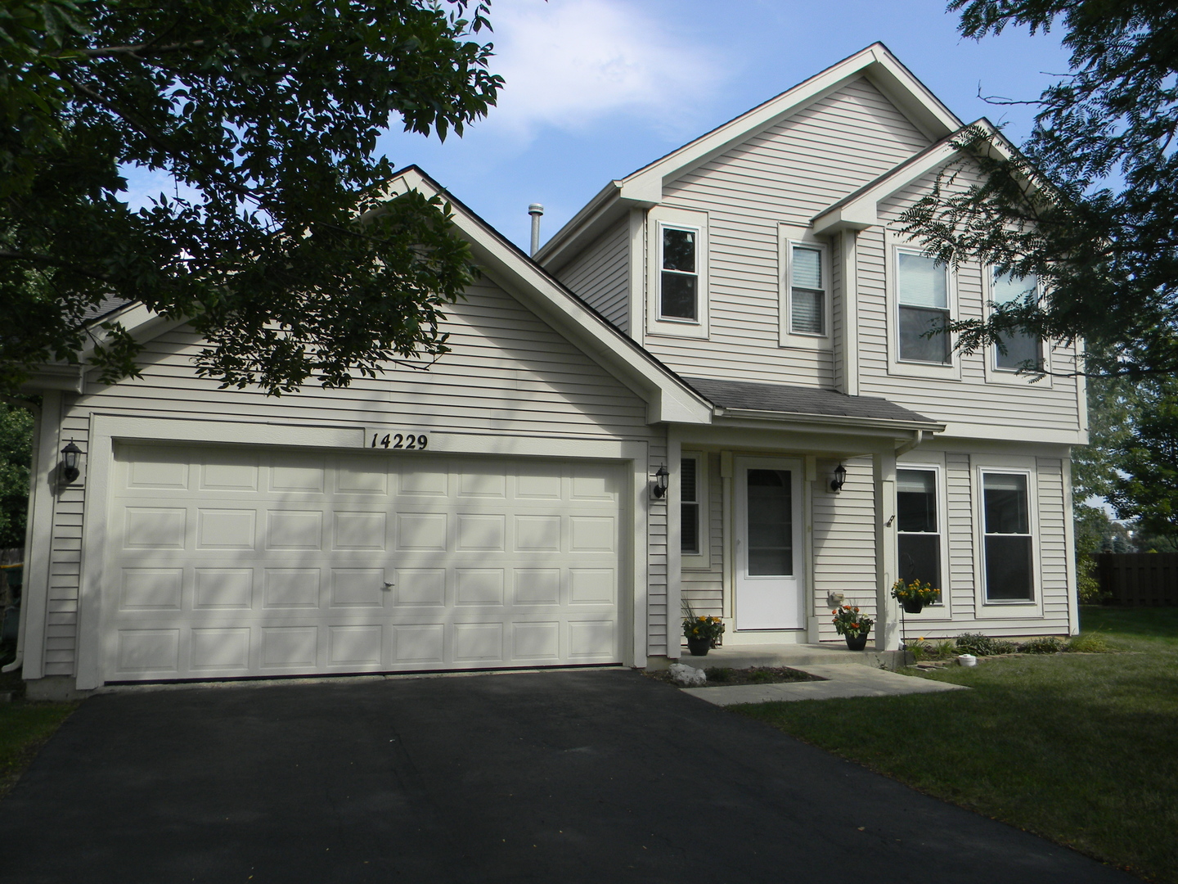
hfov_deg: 63.4
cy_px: 442
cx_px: 589
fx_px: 953
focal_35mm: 28
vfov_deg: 49.7
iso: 80
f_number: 7
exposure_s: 1/252
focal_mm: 5
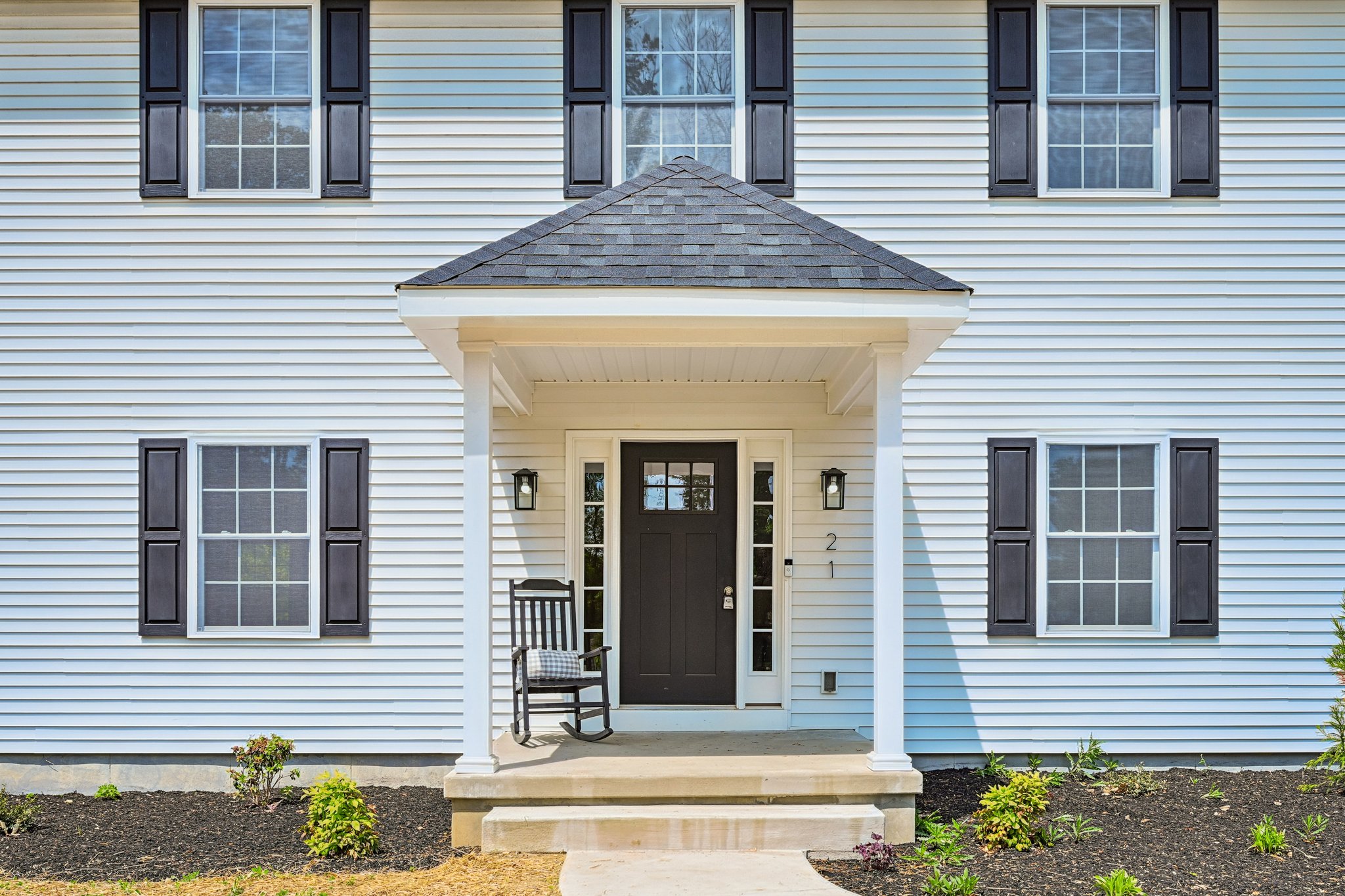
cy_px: 448
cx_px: 672
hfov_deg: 61.9
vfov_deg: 43.6
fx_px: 1121
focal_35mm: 30
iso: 800
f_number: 8
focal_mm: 30
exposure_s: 1/500
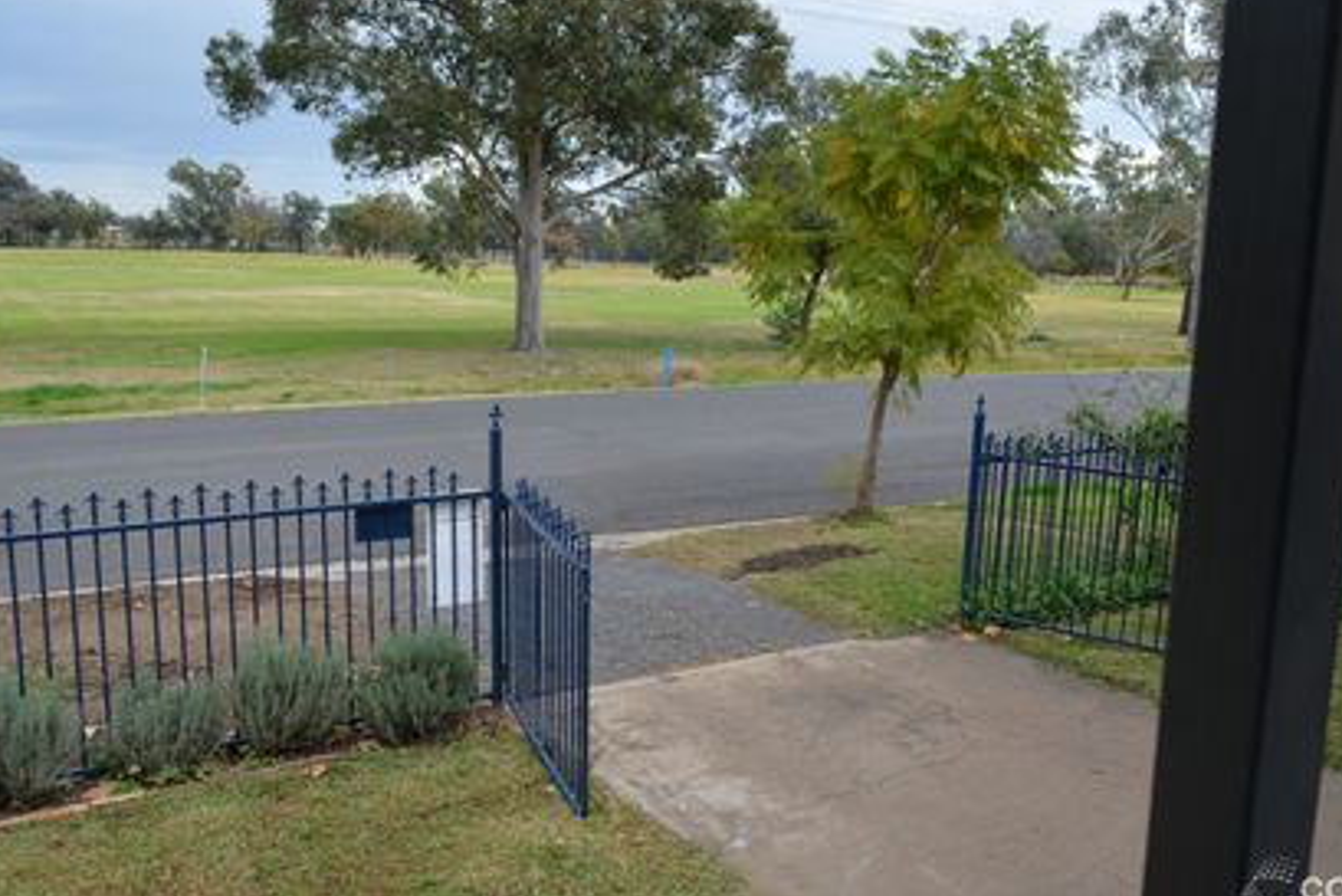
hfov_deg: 60.2
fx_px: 1156
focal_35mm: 31
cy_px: 441
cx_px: 735
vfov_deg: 42.4
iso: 100
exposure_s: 1/125
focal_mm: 18
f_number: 7.1
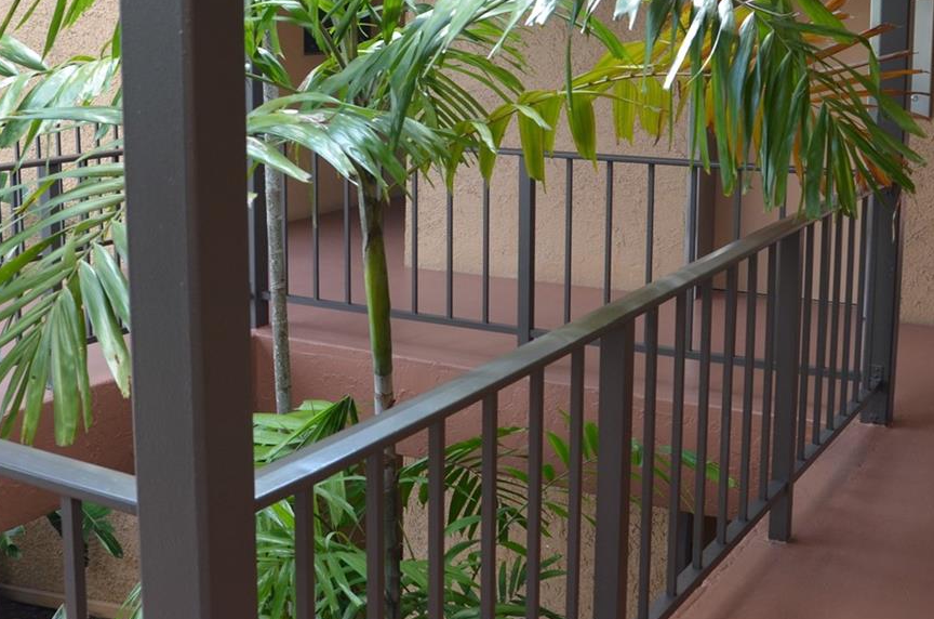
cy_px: 169
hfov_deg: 39.4
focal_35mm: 50
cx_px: 348
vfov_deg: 26.6
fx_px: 1294
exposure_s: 1/125
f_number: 5.6
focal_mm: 18
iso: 400
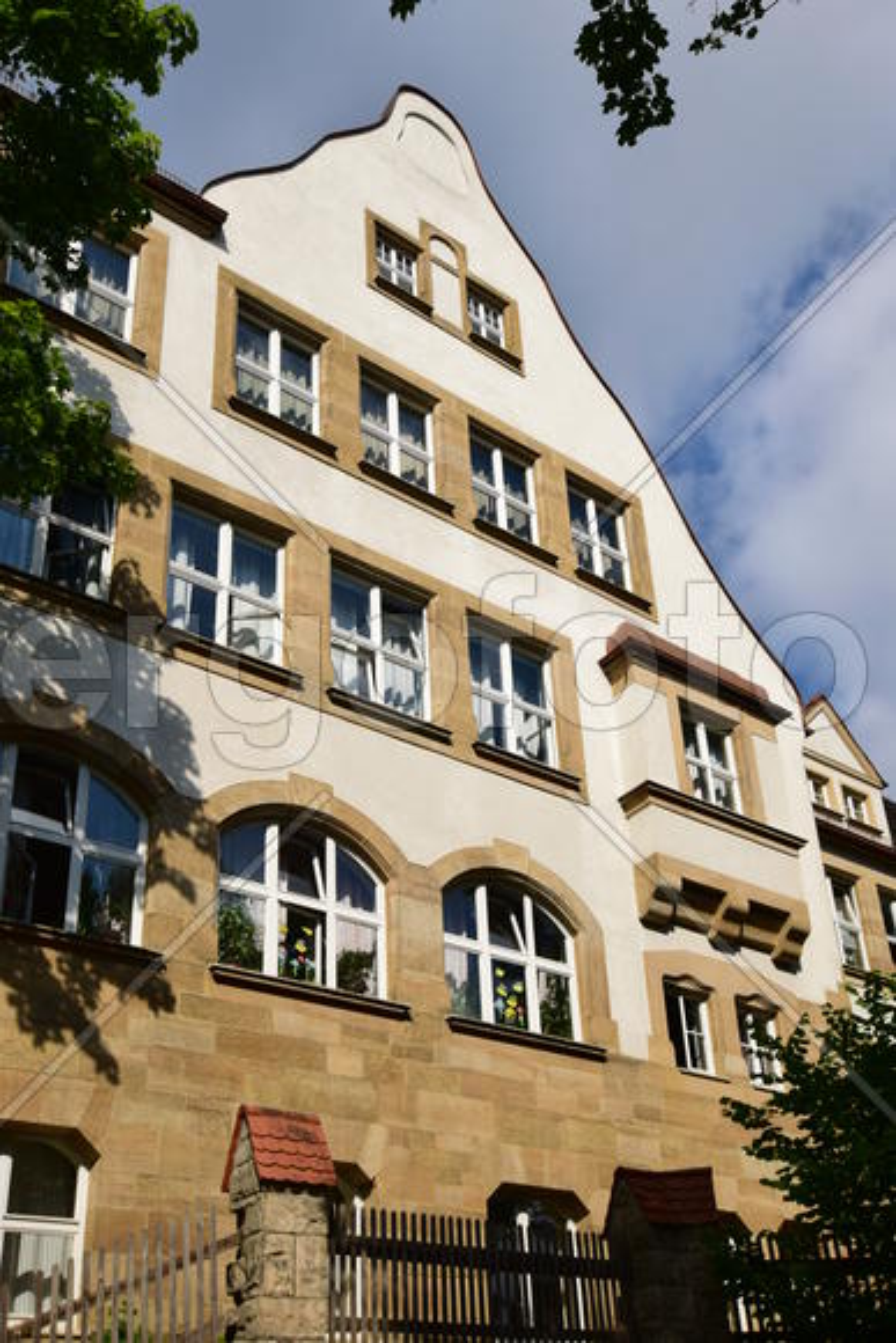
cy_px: 672
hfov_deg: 43.6
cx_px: 448
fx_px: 1119
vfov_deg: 61.9
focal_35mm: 30
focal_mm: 20
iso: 100
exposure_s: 1/320
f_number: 9
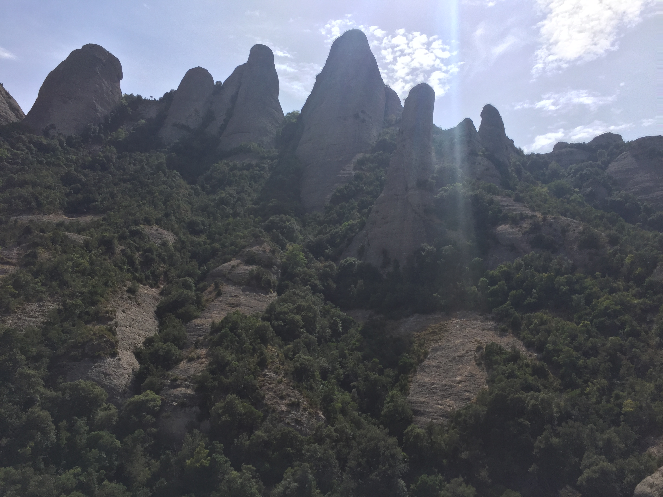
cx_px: 332
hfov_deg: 61.7
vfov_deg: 48.2
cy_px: 248
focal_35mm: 29
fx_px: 555
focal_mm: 4.15
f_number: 2.2
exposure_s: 1/3049
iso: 32
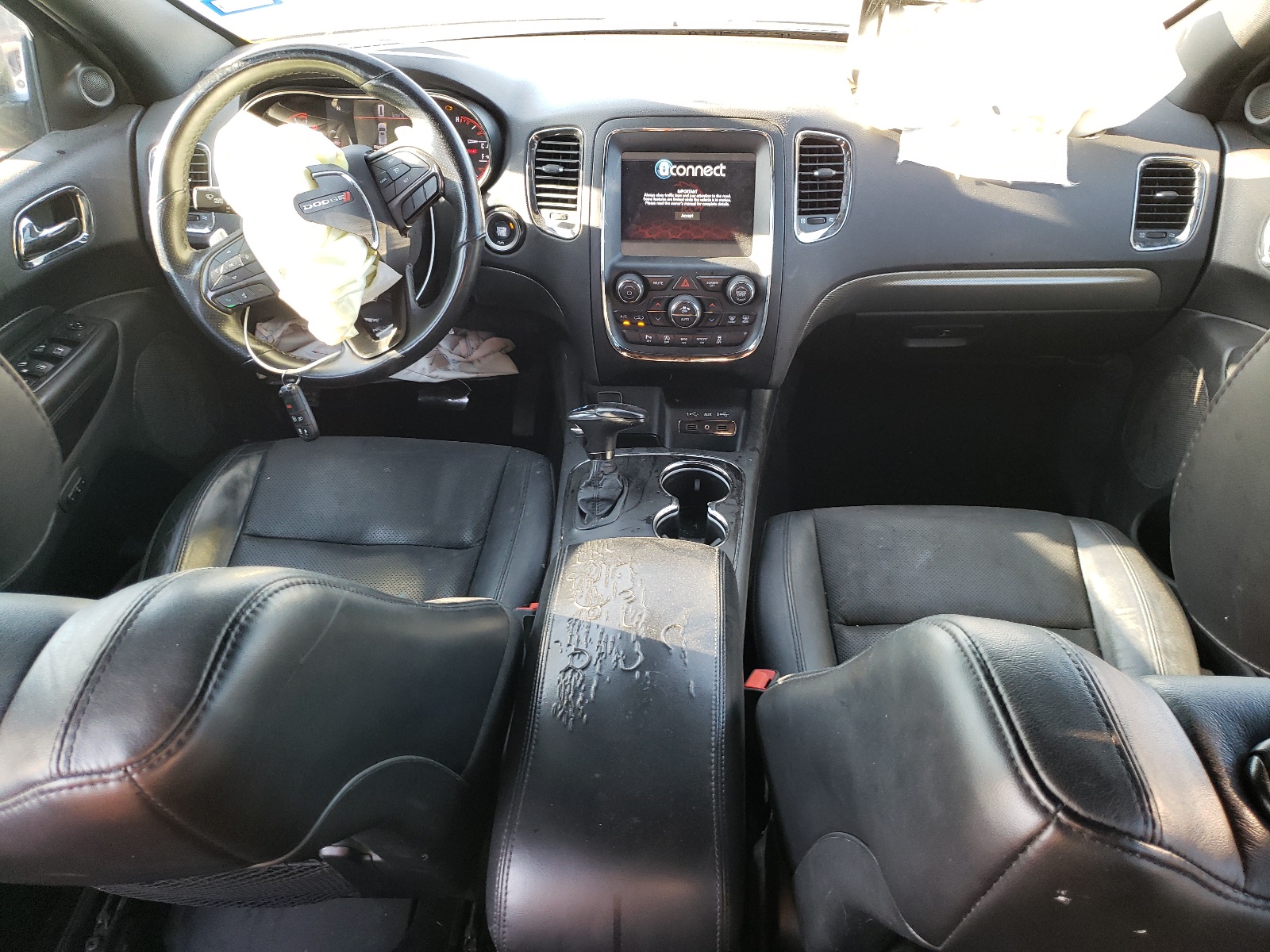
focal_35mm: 26
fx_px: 954
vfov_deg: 53.1
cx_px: 635
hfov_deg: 67.3
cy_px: 476
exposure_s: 1/60.2
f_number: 1.5
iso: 98
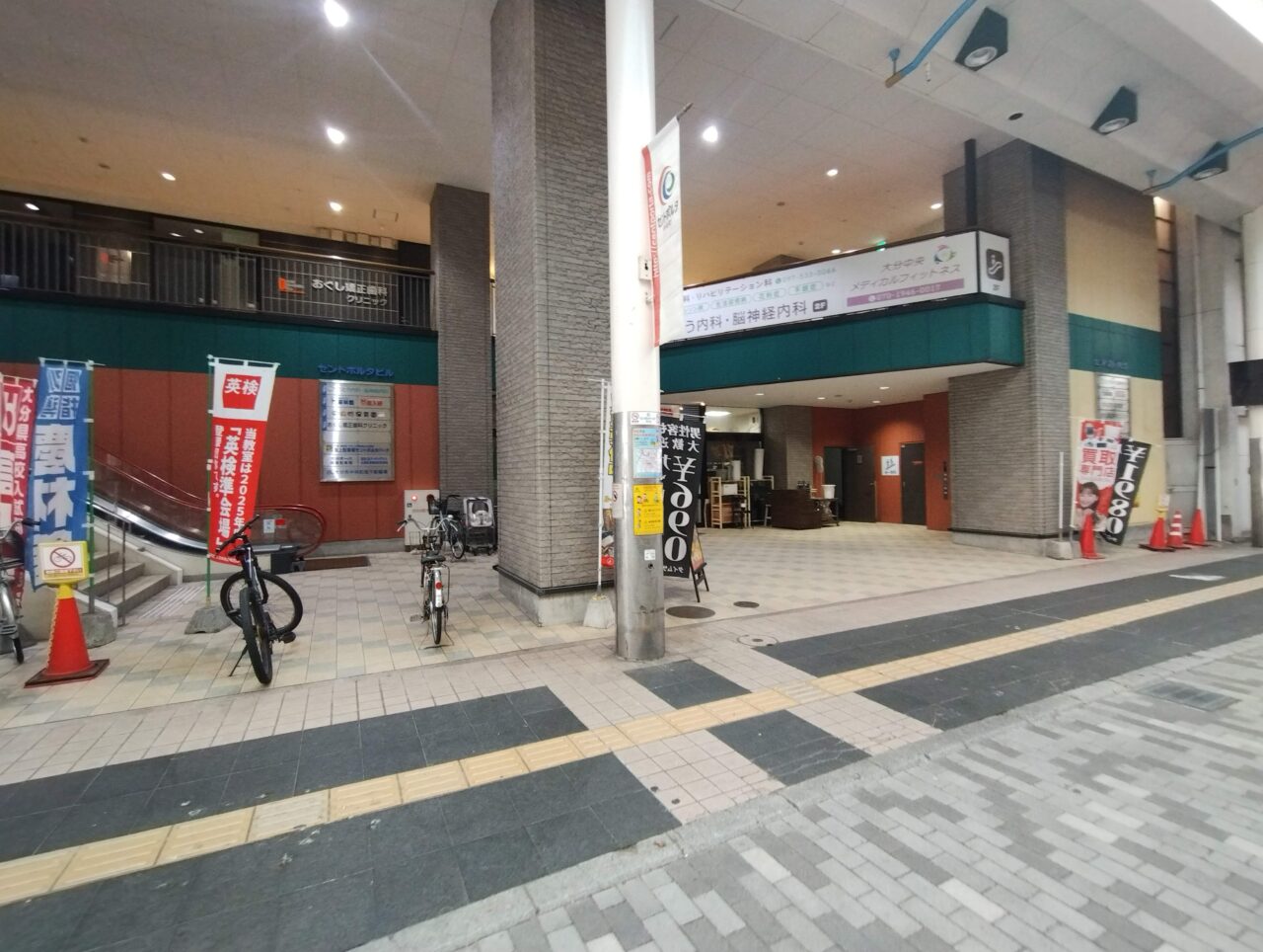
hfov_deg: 94.4
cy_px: 476
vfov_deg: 78.3
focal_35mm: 16
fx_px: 585
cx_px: 632
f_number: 2.2
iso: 253
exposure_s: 1/33.3
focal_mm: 1.66
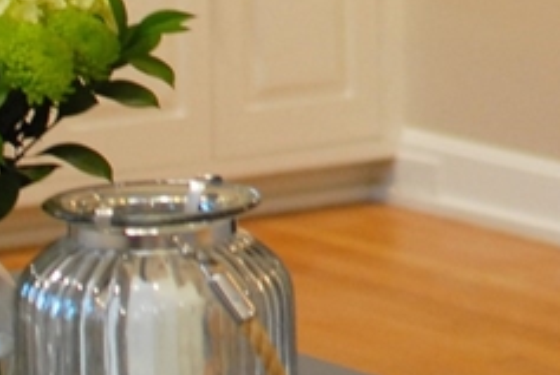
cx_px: 633
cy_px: -300
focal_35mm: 227
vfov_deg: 6.0
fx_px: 3540
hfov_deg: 9.0
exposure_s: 1/40
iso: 400
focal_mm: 35
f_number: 2.5
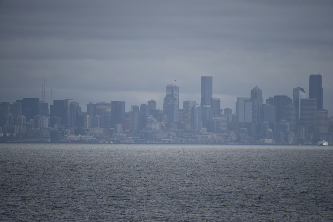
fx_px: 2775
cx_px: 166
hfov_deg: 6.9
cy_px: 111
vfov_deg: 4.6
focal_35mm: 300
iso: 110
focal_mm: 300
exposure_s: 1/640
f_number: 5.6
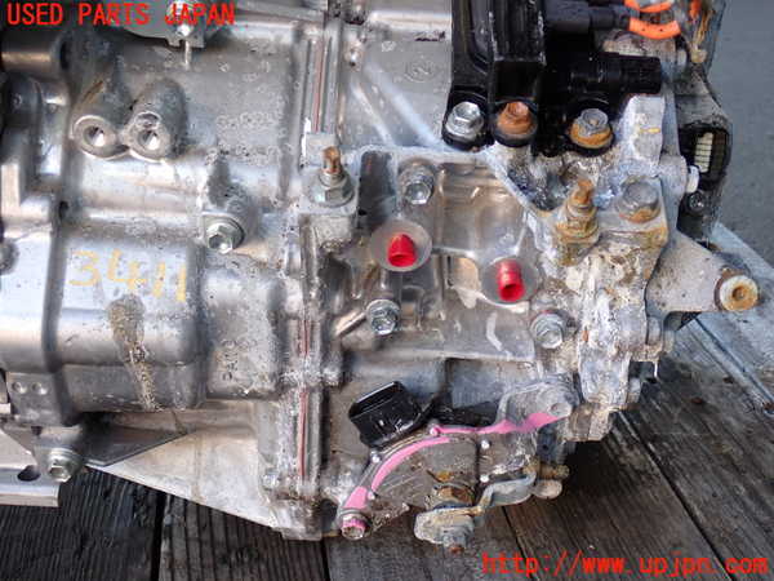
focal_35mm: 44
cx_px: 387
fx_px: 984
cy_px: 290
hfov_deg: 42.9
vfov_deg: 32.9
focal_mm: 7.84
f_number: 2.9
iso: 200
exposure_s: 1/80
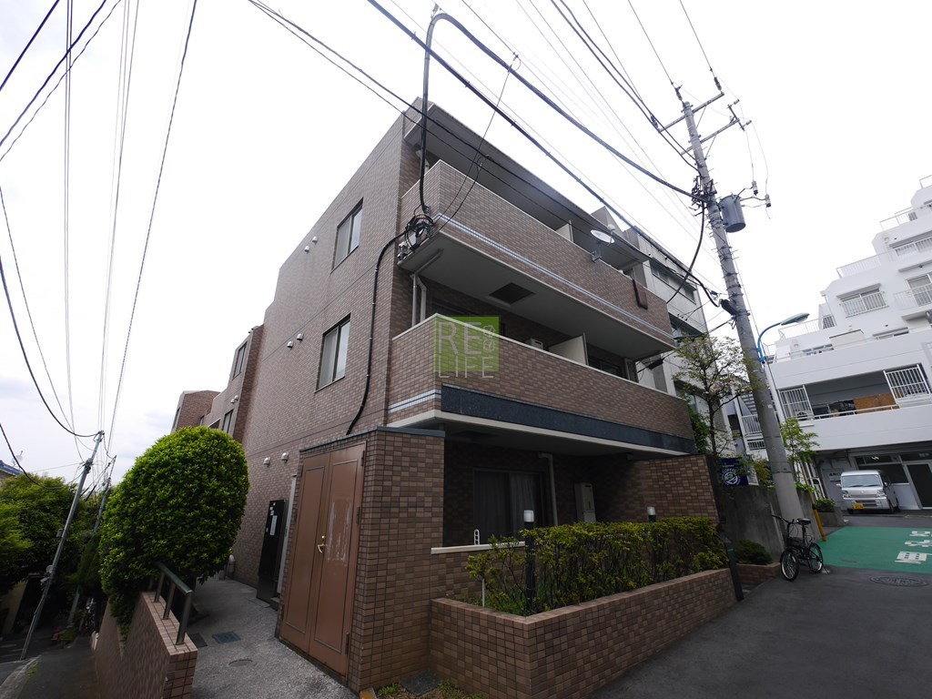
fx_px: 431
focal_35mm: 16
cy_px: 350
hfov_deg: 94.5
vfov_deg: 78.1
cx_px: 466
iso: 160
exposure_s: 1/250
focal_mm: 8
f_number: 6.3
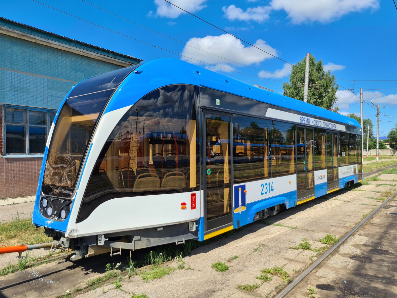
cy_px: 149
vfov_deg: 53.1
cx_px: 198
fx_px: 298
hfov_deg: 67.3
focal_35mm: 26
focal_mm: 5.4
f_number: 1.8
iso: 50
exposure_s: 1/2500
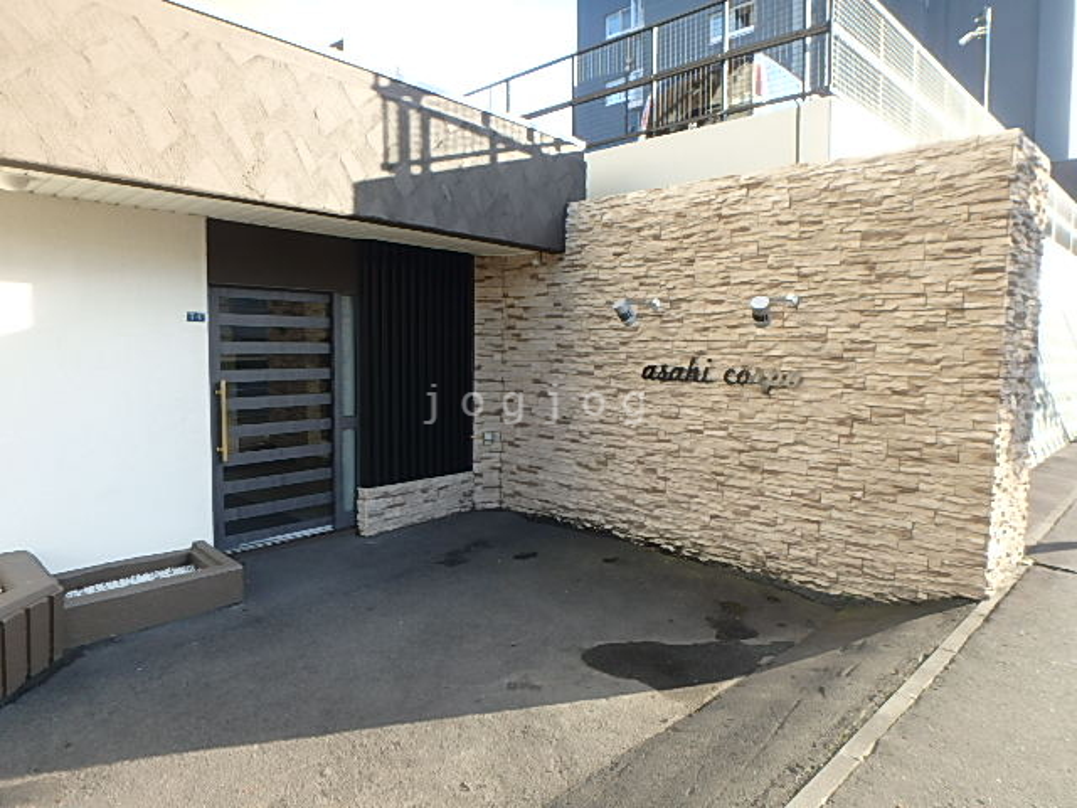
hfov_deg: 79.0
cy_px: 404
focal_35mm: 21
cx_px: 538
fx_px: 653
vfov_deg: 63.4
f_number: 3.5
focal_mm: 3.7
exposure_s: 1/125
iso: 125
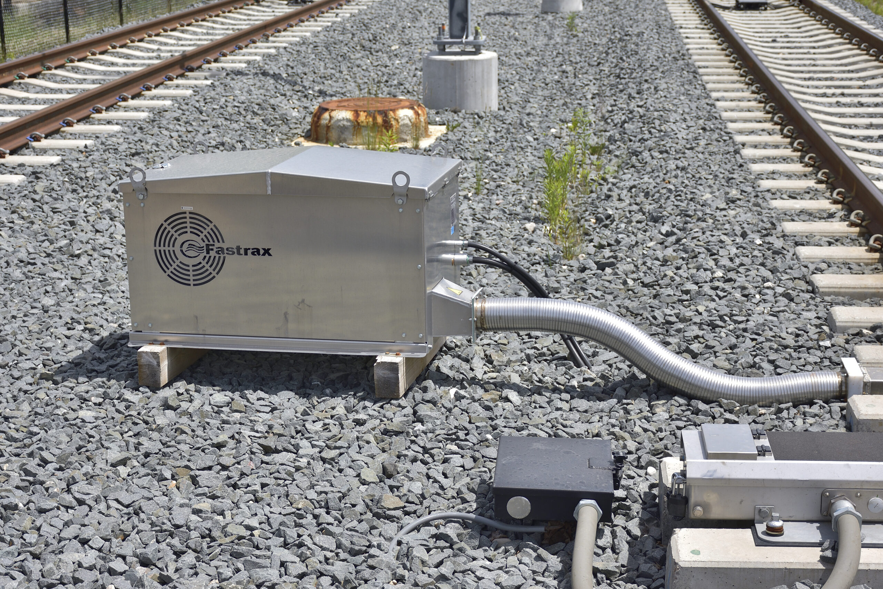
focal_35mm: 63
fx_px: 1545
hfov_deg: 31.9
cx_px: 442
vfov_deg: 21.6
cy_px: 294
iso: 100
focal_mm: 42
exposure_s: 1/1000
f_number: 4.5
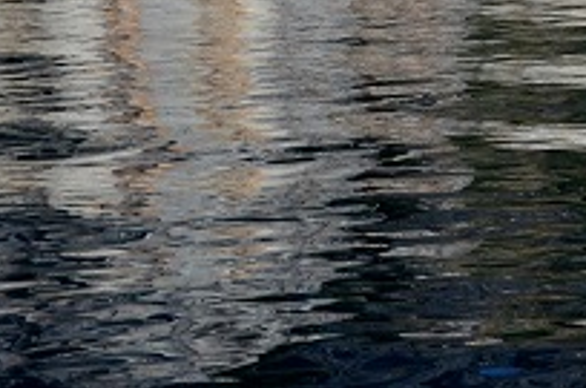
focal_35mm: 176
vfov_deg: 7.3
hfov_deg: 11.5
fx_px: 2858
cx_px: -119
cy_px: -559
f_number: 5.6
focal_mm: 24
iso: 400
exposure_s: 1/2500
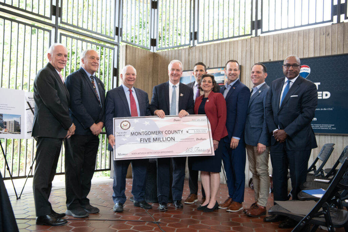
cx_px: 174
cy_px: 116
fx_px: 367
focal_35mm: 38
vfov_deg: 35.1
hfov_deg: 50.7
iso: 1600
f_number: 4.5
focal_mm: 38
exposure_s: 1/250
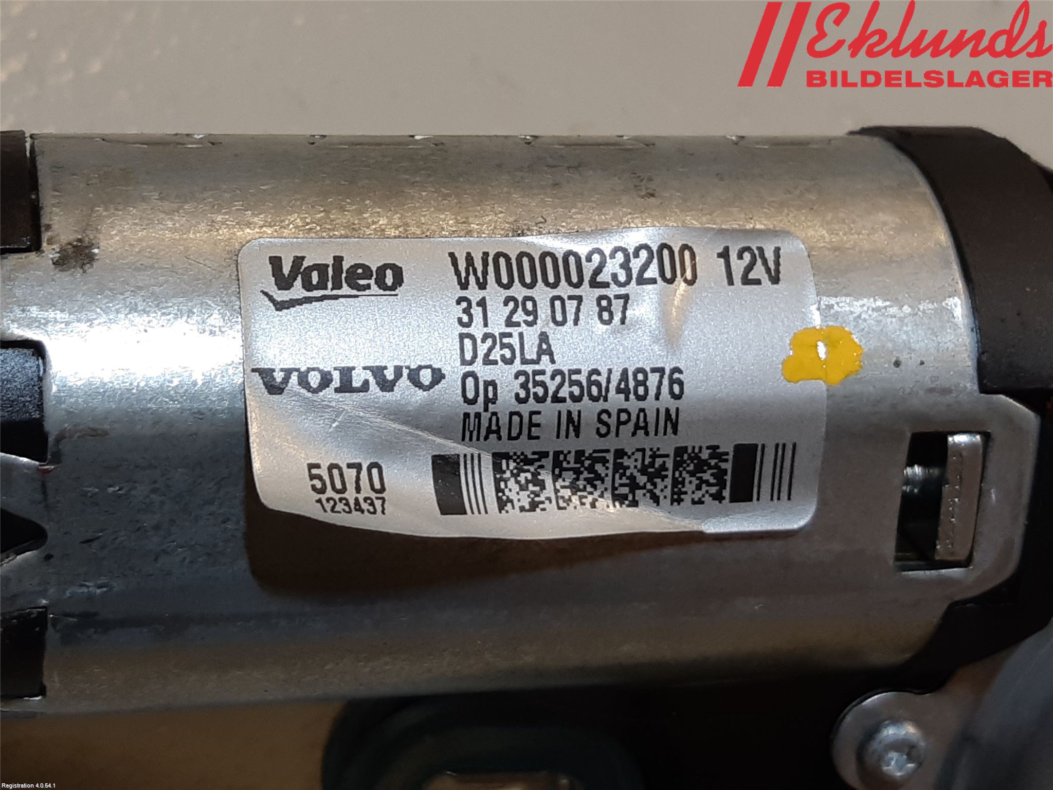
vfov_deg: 53.1
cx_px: 526
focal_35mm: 26
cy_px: 395
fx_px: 791
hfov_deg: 67.3
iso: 50
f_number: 1.7
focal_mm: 3.93
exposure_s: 1/100
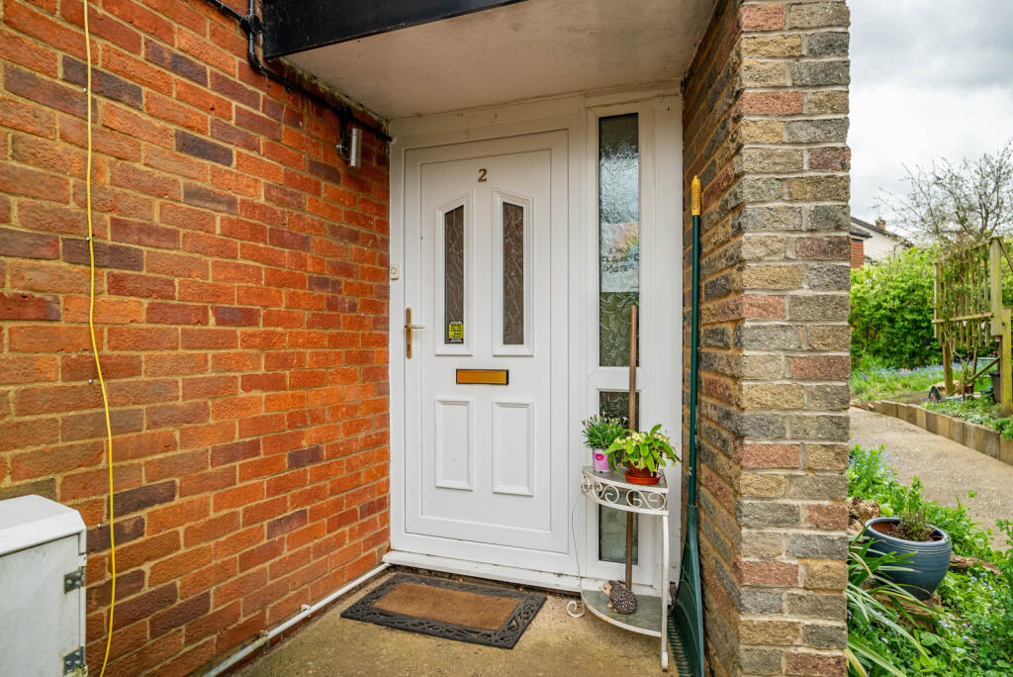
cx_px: 506
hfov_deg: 83.9
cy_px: 338
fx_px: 563
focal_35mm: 20
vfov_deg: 62.0
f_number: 4
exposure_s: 1/160
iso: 200
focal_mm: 20
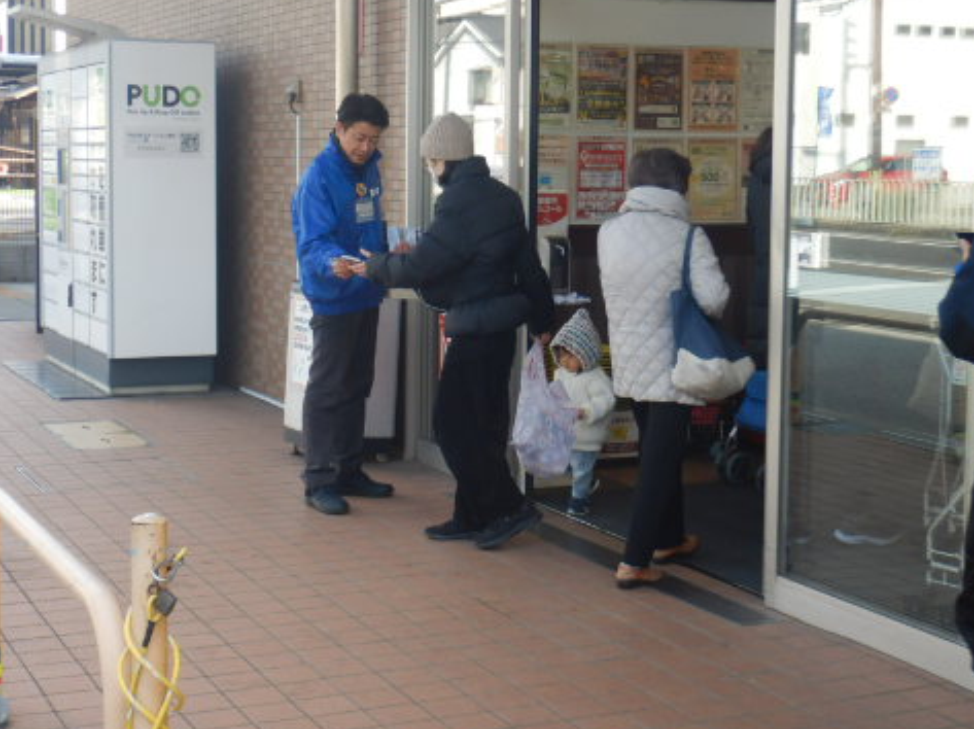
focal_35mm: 65
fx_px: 1828
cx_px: 445
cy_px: 332
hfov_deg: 29.8
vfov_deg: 22.6
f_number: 4.3
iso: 125
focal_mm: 8.5
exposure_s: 1/160
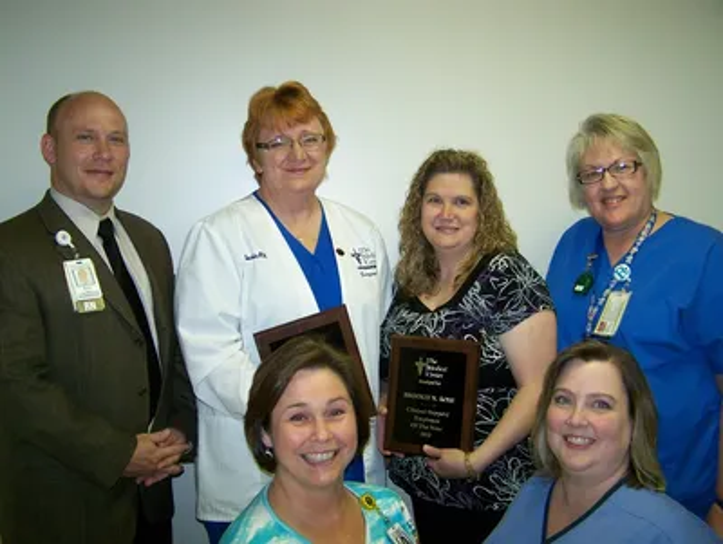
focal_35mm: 38
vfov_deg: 37.8
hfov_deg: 48.9
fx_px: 795
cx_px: 362
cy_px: 272
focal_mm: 6.3
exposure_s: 1/60
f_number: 2.8
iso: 160
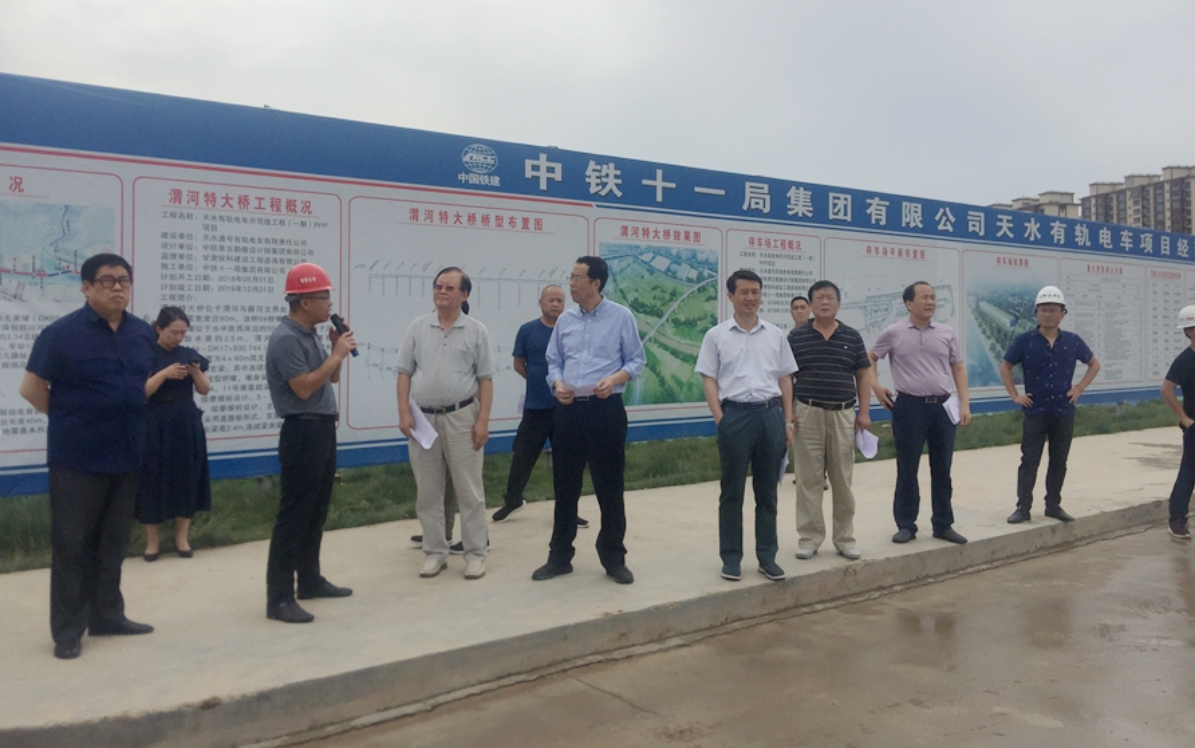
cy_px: 322
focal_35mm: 31
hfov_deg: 61.2
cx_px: 600
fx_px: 1010
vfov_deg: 40.5
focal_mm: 4.15
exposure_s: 1/3968
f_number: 2.2
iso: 32
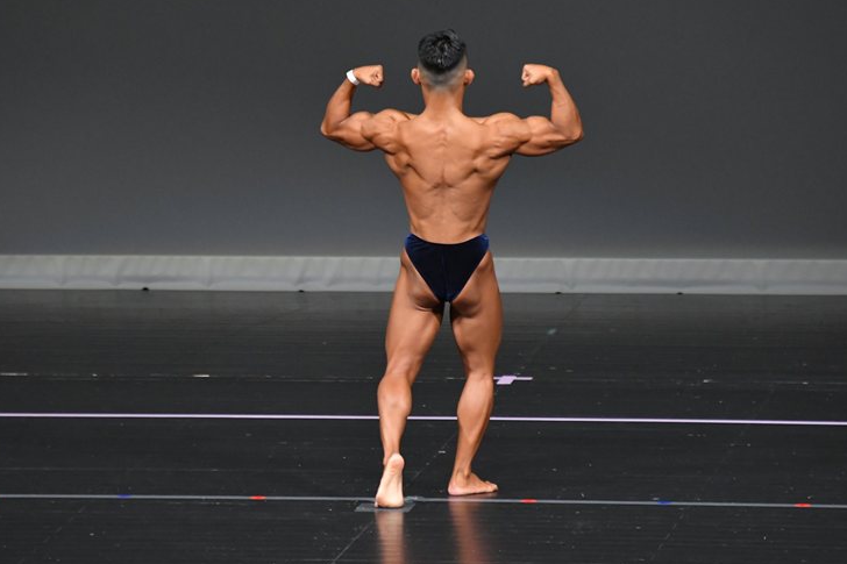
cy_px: 273
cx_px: 419
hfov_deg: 5.2
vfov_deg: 3.4
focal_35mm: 399
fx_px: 9385
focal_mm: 250
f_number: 5.6
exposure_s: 1/400
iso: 4000
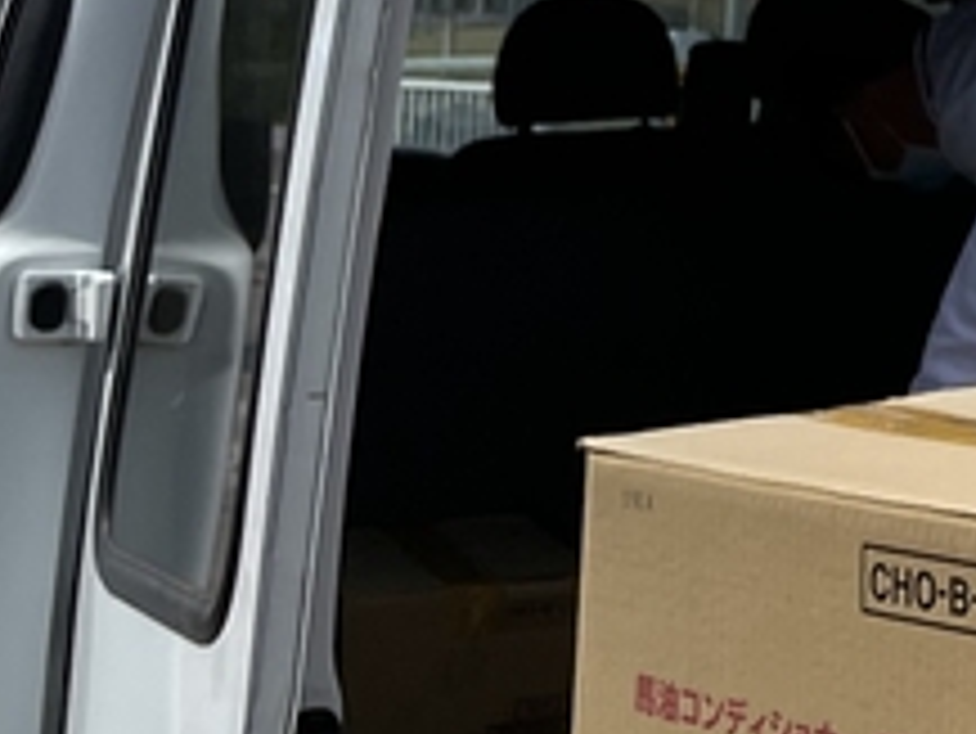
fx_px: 3385
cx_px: 2096
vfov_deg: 11.8
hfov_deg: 13.5
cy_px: -387
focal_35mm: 120
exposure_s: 1/5051
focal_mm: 4.2
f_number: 1.6
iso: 32
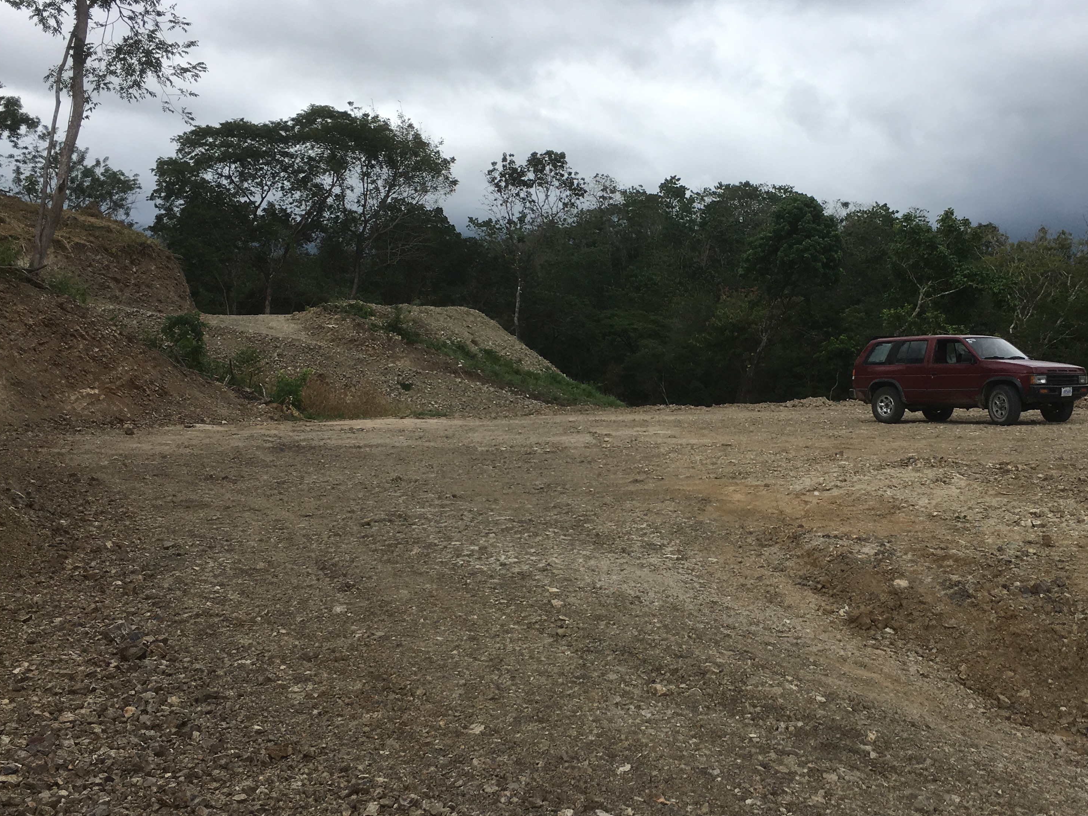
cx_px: 639
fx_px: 1257
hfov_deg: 46.6
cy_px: 418
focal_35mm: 40
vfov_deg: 36.0
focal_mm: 4.15
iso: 25
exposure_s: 1/1350
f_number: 2.2
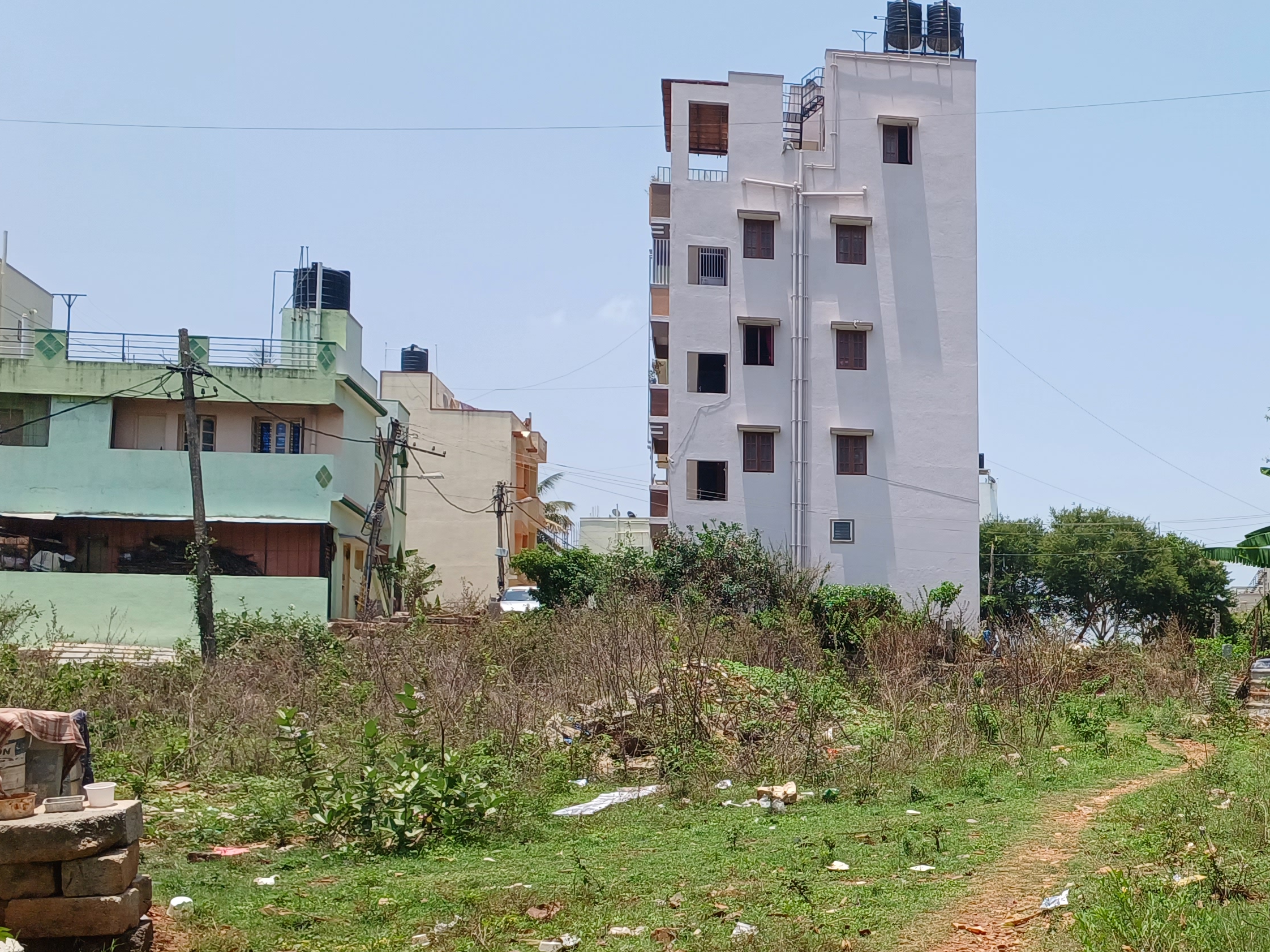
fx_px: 1504
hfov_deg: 43.0
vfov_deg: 34.7
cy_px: 649
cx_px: 1070
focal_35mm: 41
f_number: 1.8
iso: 20
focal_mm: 5.06
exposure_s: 1/477
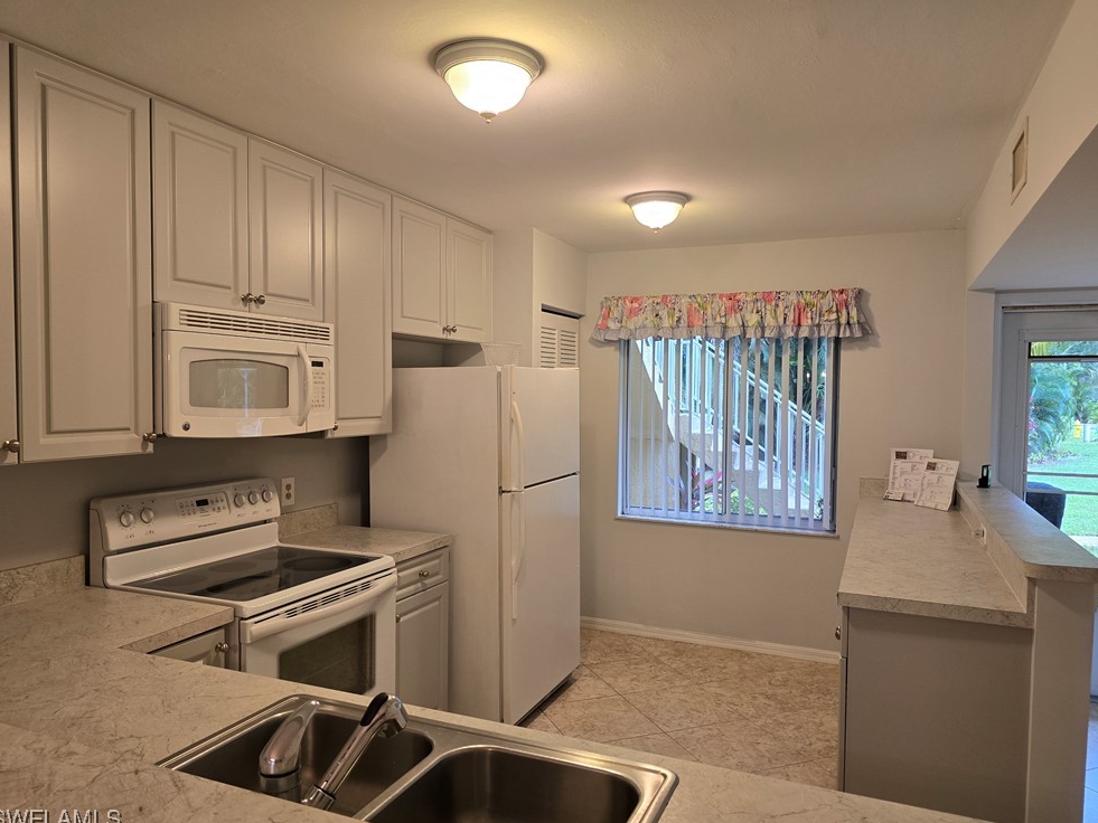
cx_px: 557
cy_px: 415
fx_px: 761
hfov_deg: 71.6
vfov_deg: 56.8
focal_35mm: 24
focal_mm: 6.3
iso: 125
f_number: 1.7
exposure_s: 1/120
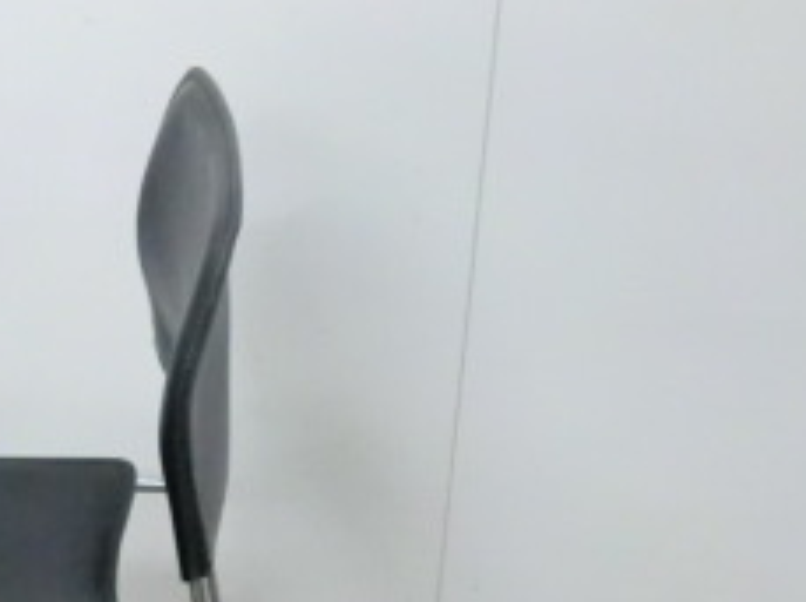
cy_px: 634
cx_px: 0
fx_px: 2929
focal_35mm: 126
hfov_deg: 15.4
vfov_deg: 11.6
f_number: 4.3
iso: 800
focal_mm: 8.2
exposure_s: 1/50
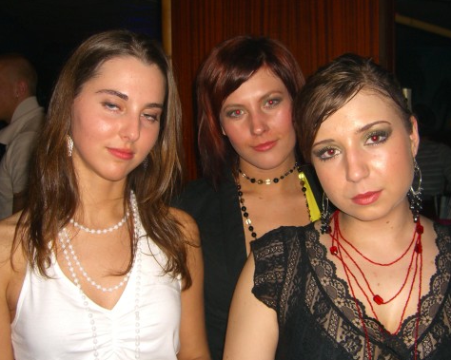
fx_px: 627
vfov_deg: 32.1
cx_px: 238
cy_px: 178
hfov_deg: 39.5
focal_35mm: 47
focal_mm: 7.9
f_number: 2.8
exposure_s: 1/60
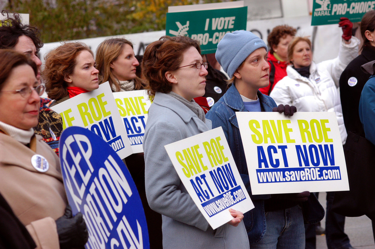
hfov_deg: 16.1
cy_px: 124
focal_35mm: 128
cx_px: 188
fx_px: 1327
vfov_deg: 10.7
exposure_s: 1/500
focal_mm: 85
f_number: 5.6
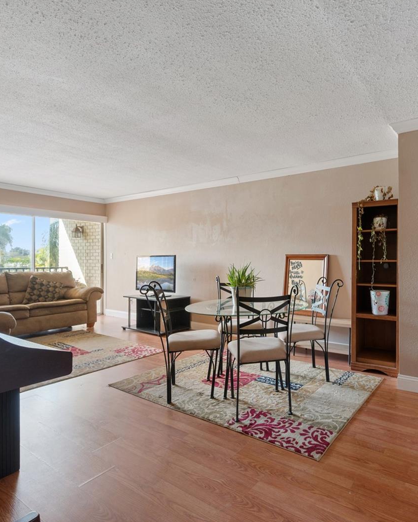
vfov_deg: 80.4
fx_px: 309
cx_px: 292
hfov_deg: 65.5
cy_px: 261
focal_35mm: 20
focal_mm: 14
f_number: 6.3
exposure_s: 1.3
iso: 250
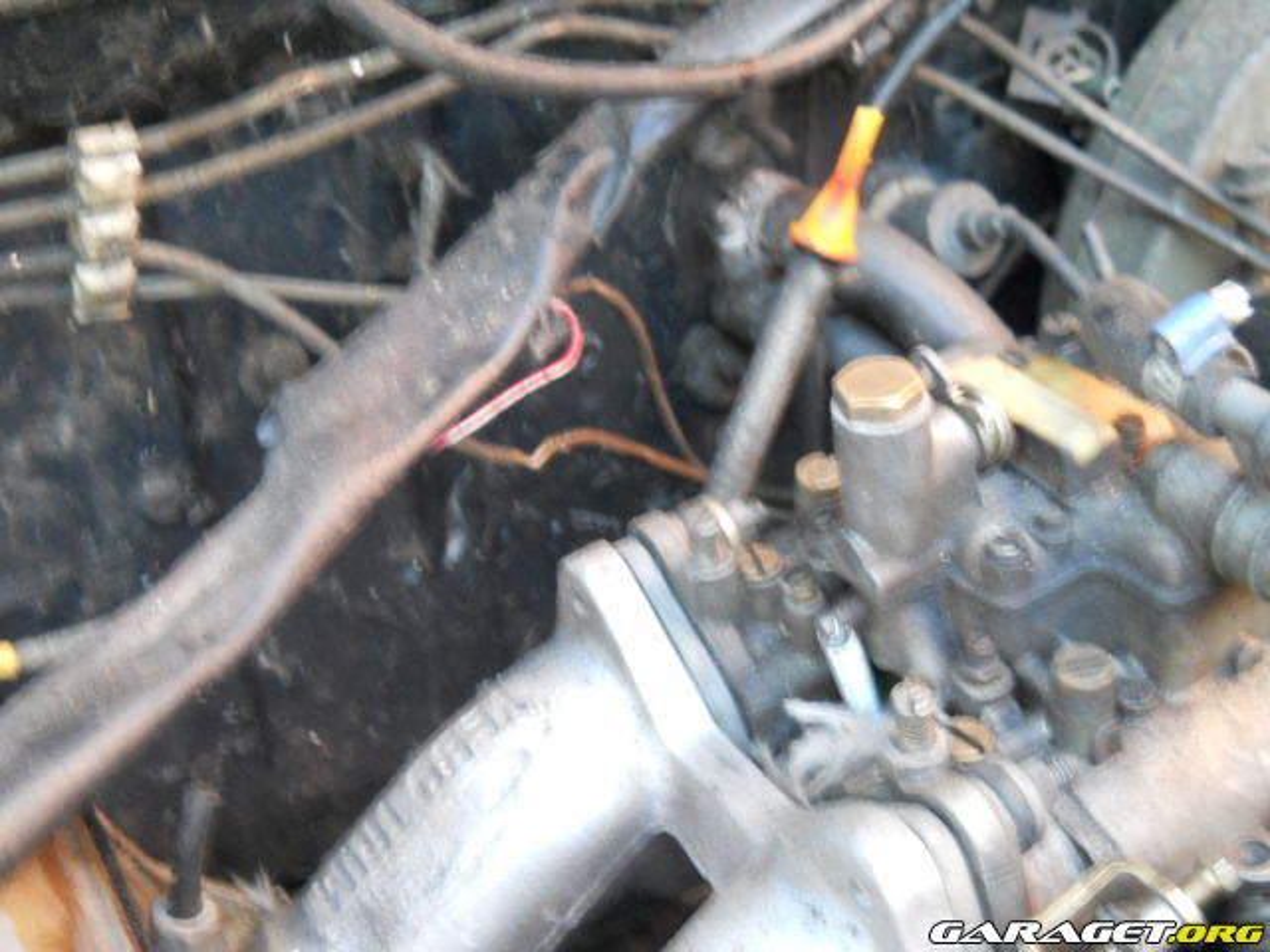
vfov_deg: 30.3
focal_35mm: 48
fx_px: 1761
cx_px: 635
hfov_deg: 39.7
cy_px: 476
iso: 400
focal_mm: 7.88
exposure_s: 1/13
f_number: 3.3
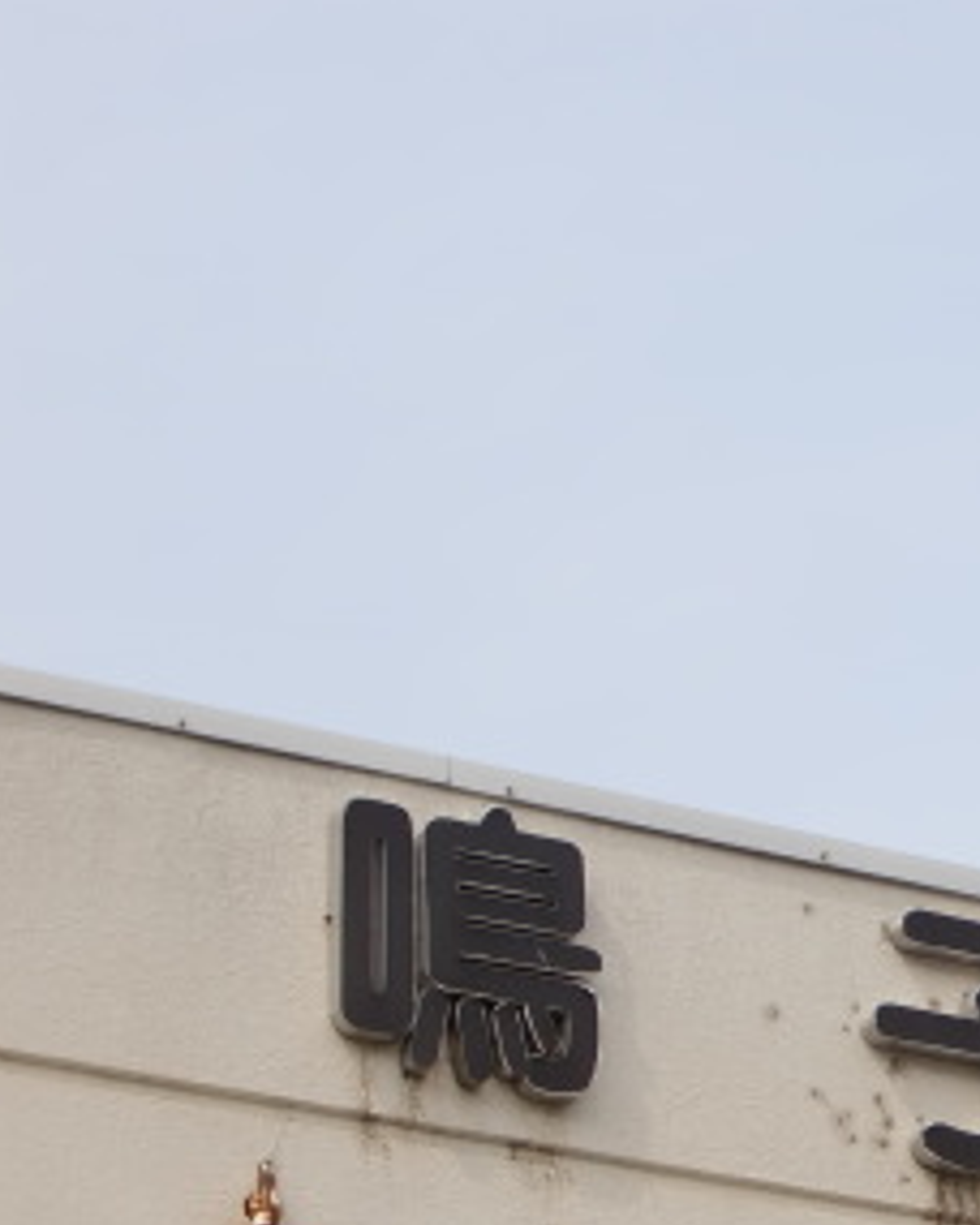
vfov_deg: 11.1
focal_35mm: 173
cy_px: 976
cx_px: 1354
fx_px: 6272
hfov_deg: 8.8
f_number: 4.6
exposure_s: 1/320
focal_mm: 13.9
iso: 64
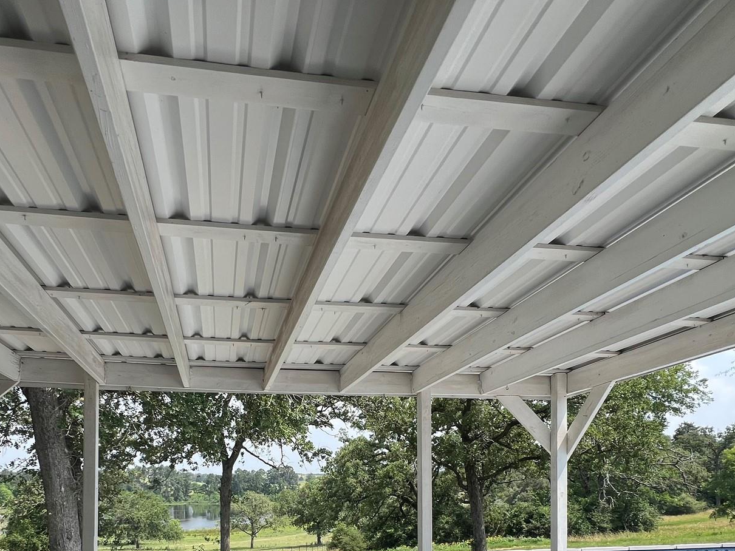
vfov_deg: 55.5
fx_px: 467
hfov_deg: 75.6
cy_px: 461
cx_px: 299
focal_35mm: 22
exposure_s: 1/827
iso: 32
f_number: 1.8
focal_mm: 1.57
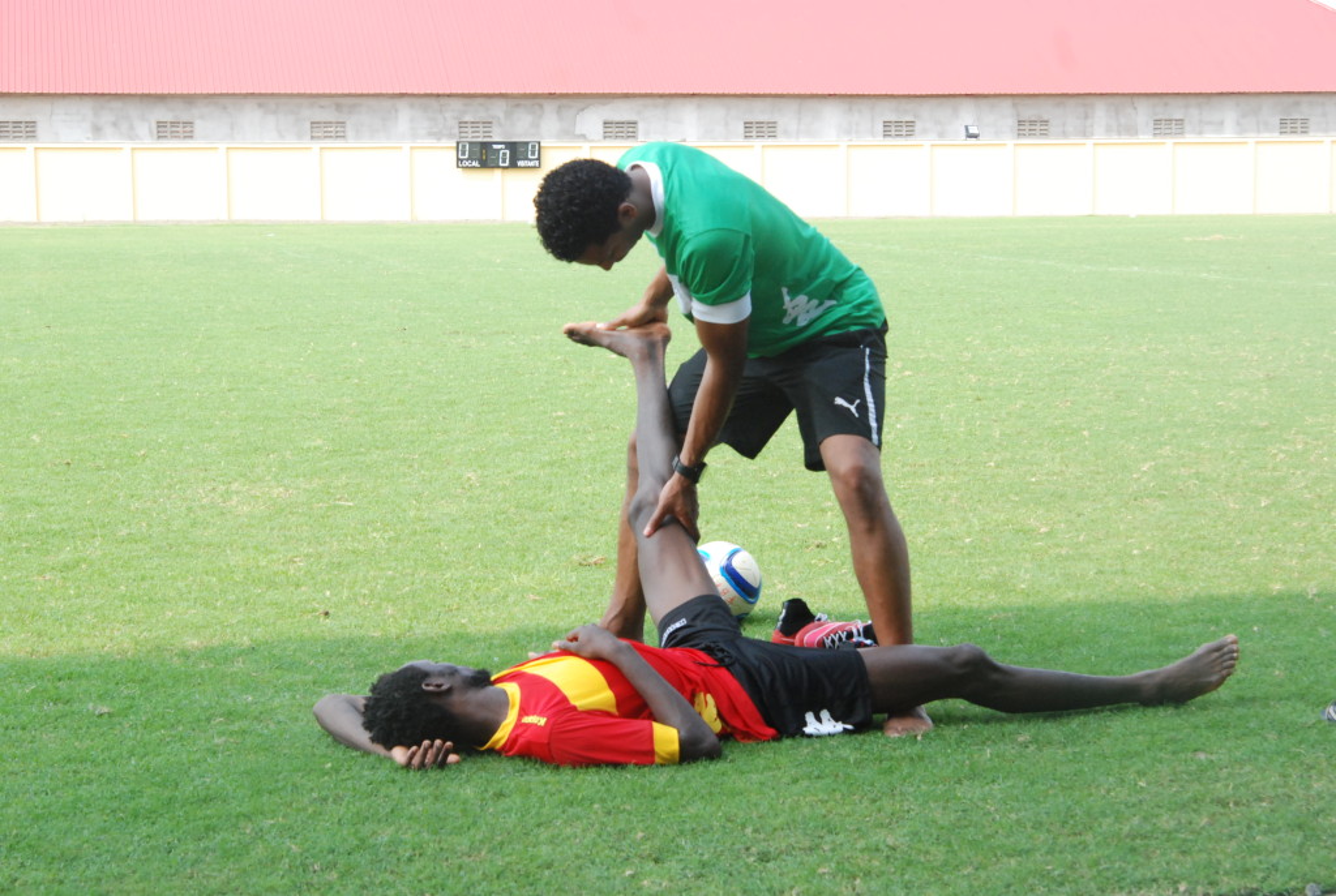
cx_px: 668
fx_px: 2510
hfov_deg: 29.8
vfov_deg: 20.2
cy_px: 448
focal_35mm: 68
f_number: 9
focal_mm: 45
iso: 800
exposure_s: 1/320
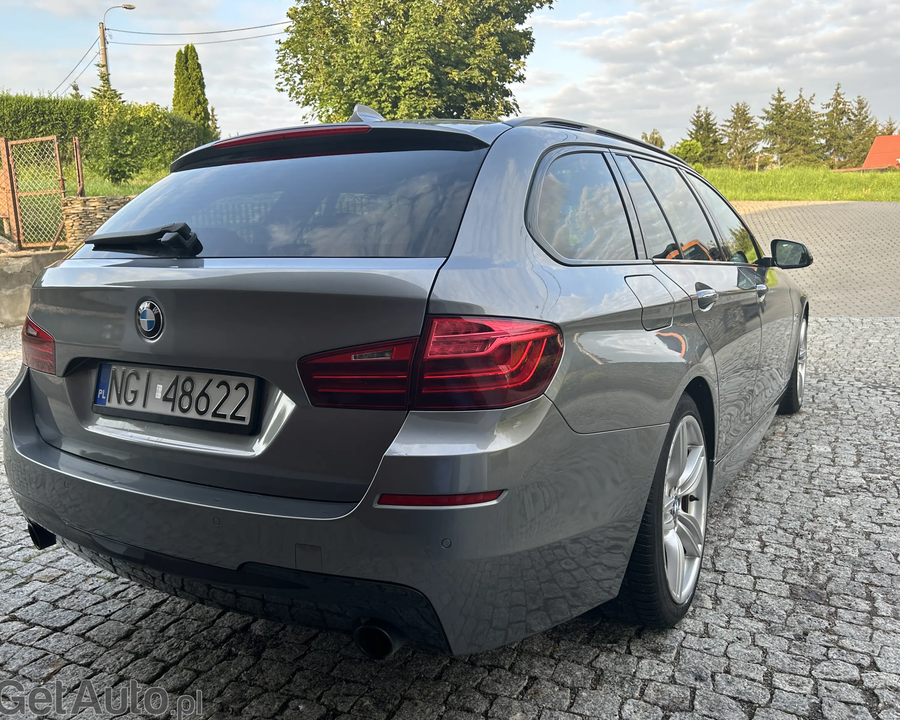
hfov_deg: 62.2
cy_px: 354
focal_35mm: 28
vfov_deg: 51.5
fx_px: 746
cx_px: 444
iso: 50
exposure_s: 1/324
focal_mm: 5.7
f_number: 1.5
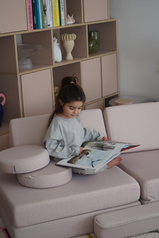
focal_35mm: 70
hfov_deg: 19.5
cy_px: 119
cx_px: 80
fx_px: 464
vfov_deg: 28.8
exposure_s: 1/160
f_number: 5.6
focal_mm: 70
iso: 320
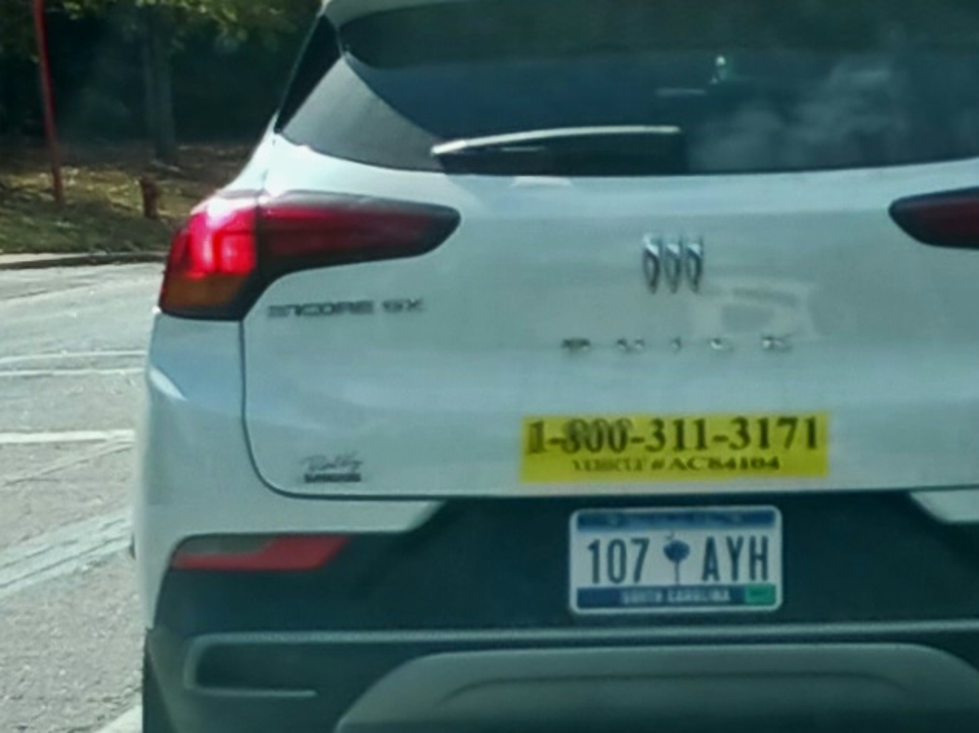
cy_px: 28
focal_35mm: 74
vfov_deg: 19.4
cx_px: 857
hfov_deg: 25.6
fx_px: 2092
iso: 20
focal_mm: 4
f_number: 1.8
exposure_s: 1/244
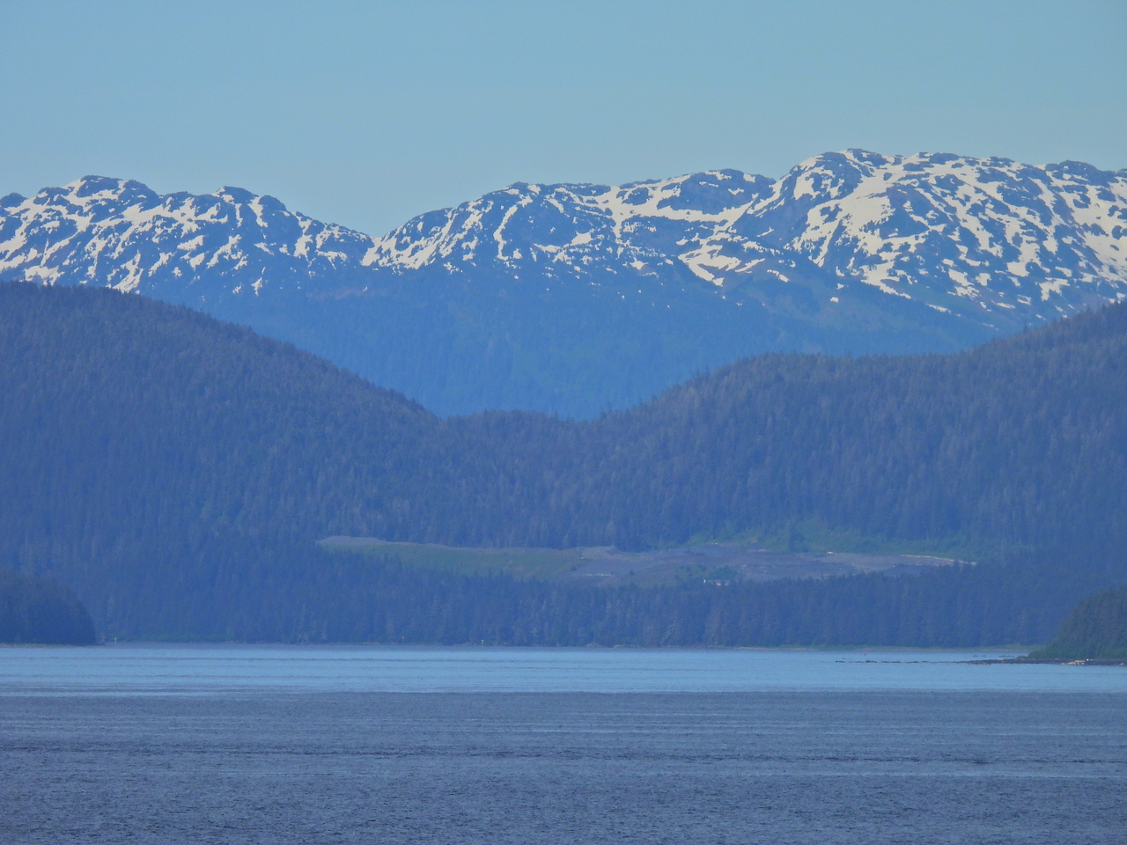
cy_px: 422
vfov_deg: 3.0
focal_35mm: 500
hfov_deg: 4.0
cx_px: 564
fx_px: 16279
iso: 100
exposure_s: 1/1600
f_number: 5
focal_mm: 89.2
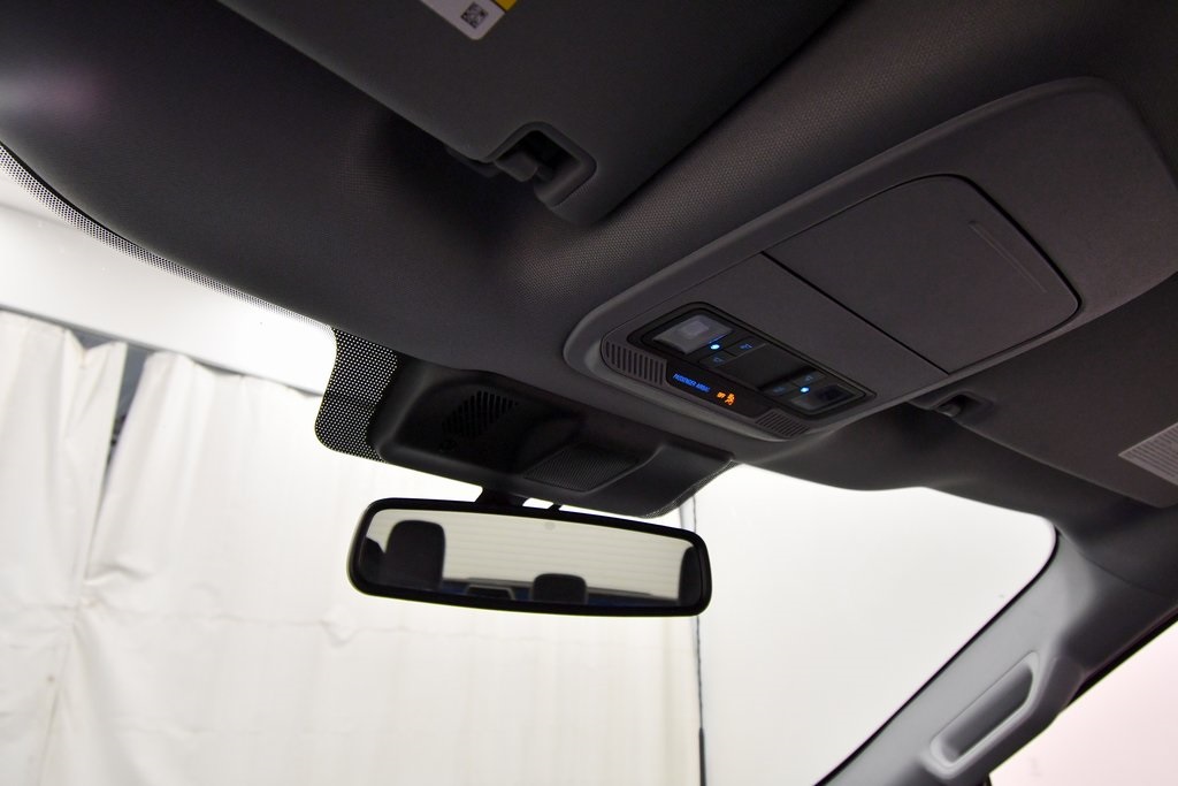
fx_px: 720
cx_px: 589
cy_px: 393
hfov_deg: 78.6
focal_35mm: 22
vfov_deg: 57.2
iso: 1000
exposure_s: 1/125
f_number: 5.3
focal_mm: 15
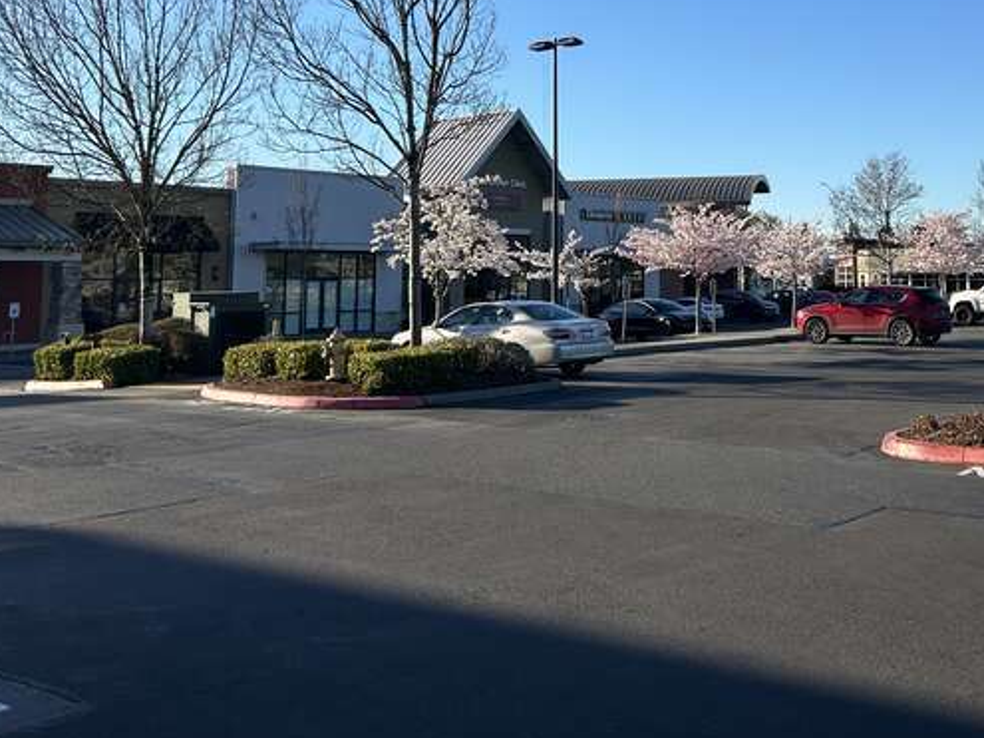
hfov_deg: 43.6
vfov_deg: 33.4
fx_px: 1194
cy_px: 151
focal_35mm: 42
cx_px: 718
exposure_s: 1/2841
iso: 50
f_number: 1.5
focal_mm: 5.7
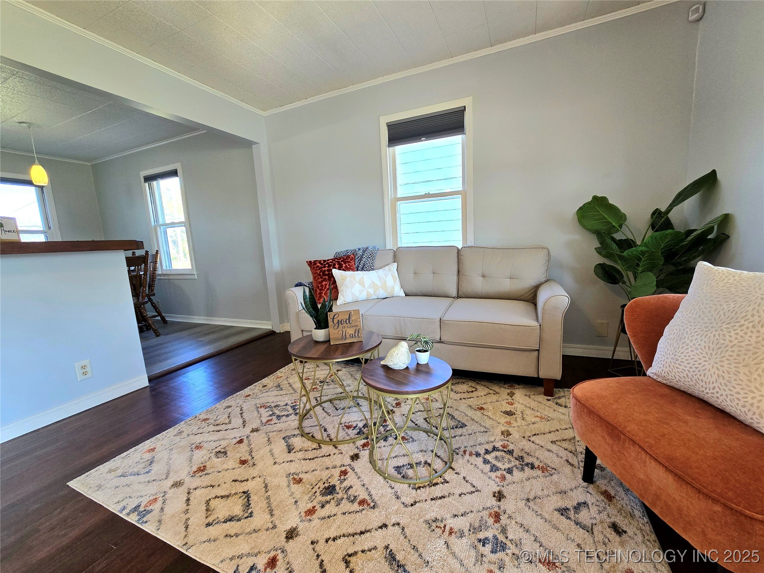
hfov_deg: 106.2
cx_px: 382
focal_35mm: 13
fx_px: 287
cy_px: 286
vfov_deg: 89.9
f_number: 2.2
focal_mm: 2.2
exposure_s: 1/120
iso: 80
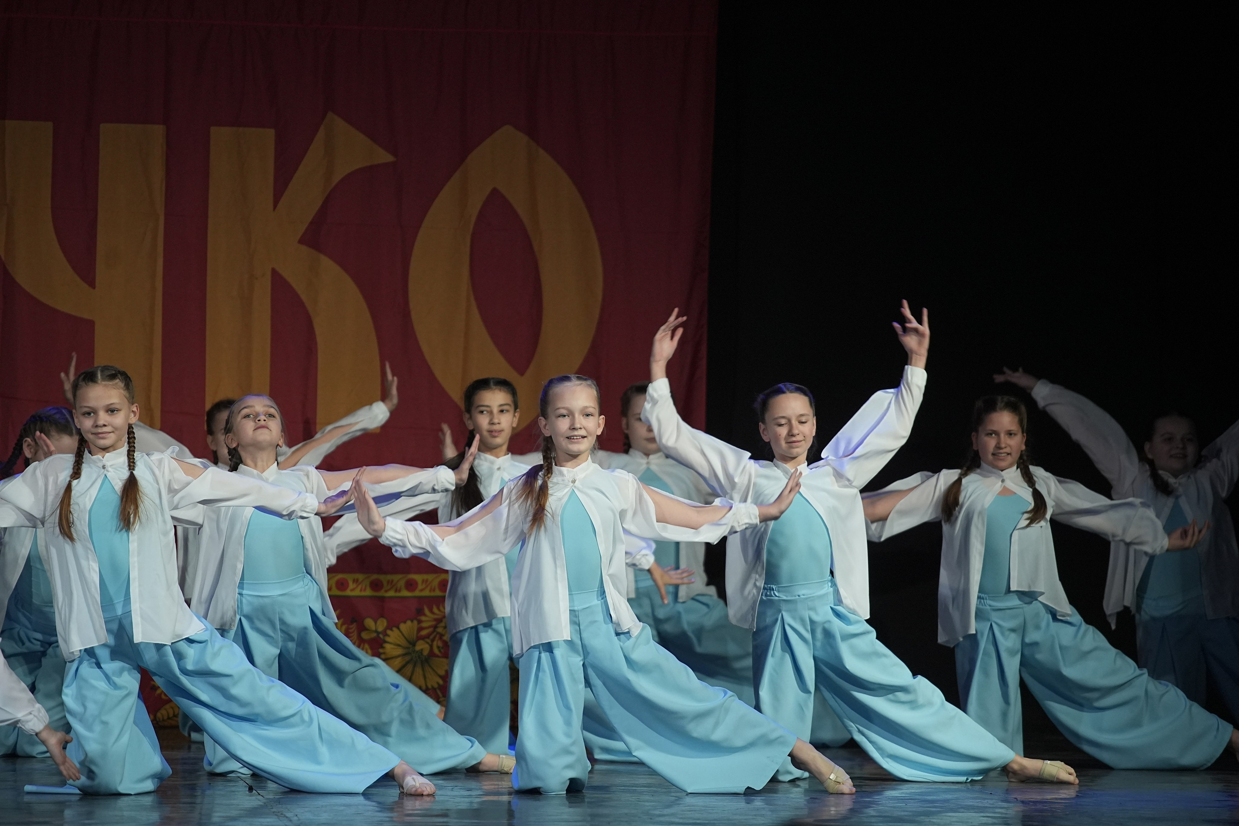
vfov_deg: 7.3
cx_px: 620
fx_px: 6470
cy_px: 413
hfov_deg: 10.9
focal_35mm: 188
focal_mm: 188
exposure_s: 1/400
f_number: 4
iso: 2000
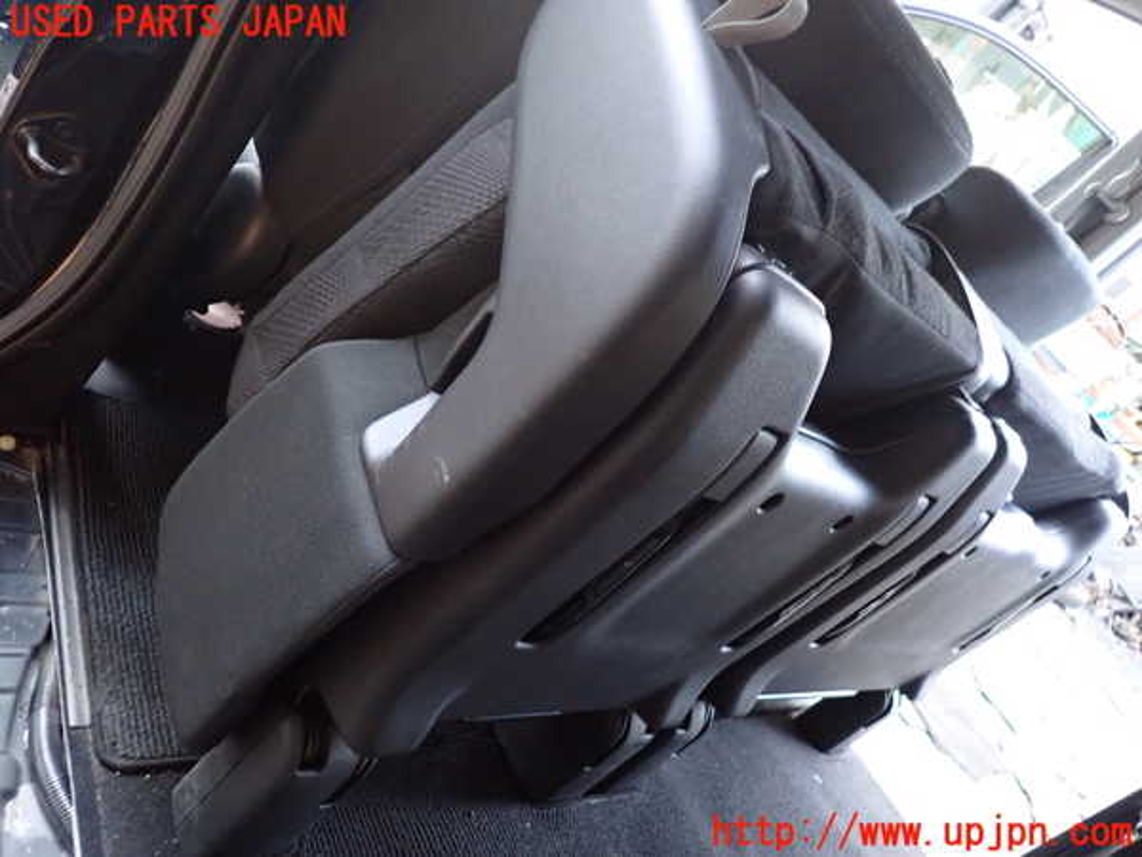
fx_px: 825
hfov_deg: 69.4
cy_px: 428
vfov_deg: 54.9
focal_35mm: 25
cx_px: 571
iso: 800
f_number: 2
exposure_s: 1/20
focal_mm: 4.5
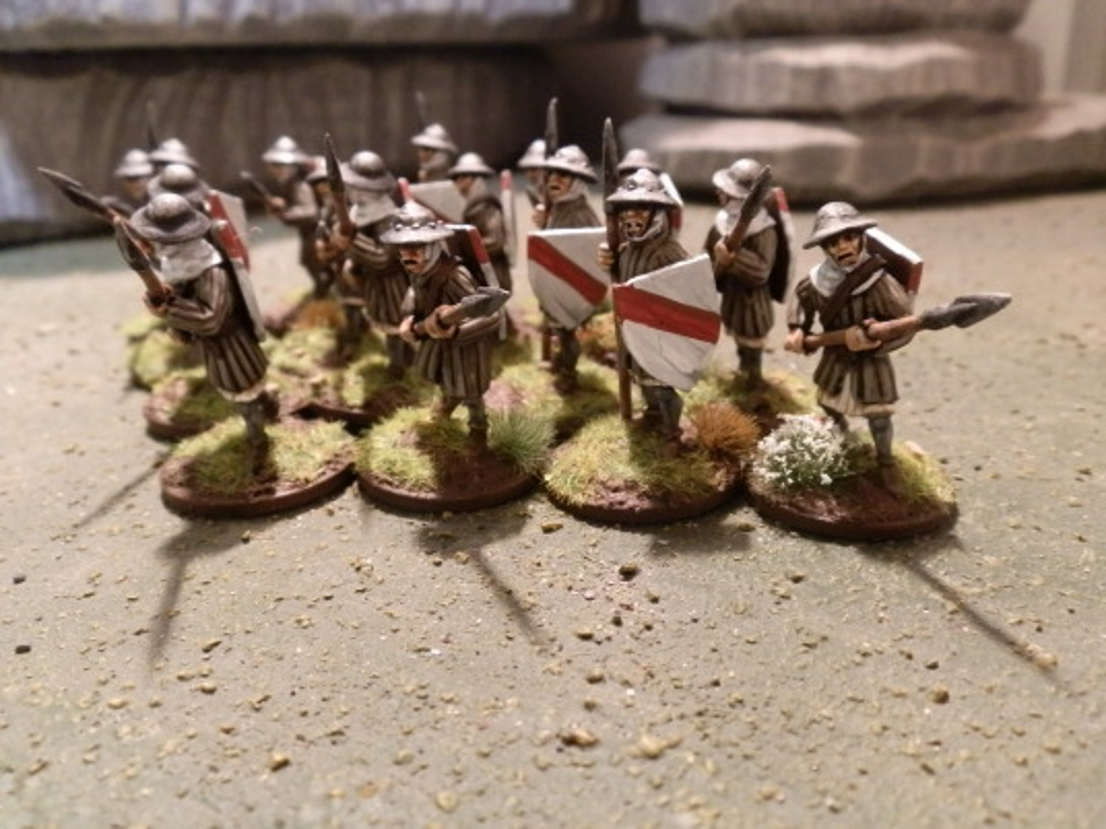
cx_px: 553
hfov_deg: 63.4
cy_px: 414
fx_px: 895
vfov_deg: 49.7
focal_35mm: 28
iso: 400
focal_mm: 5
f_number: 3.1
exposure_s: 1/40
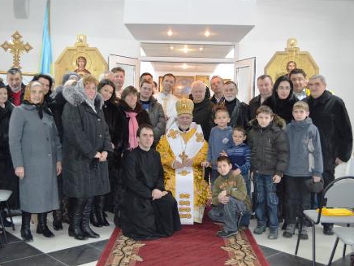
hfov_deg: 43.8
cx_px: 155
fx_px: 440
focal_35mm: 43
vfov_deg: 33.6
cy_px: 131
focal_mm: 26
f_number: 4.2
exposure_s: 1/60
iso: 1600
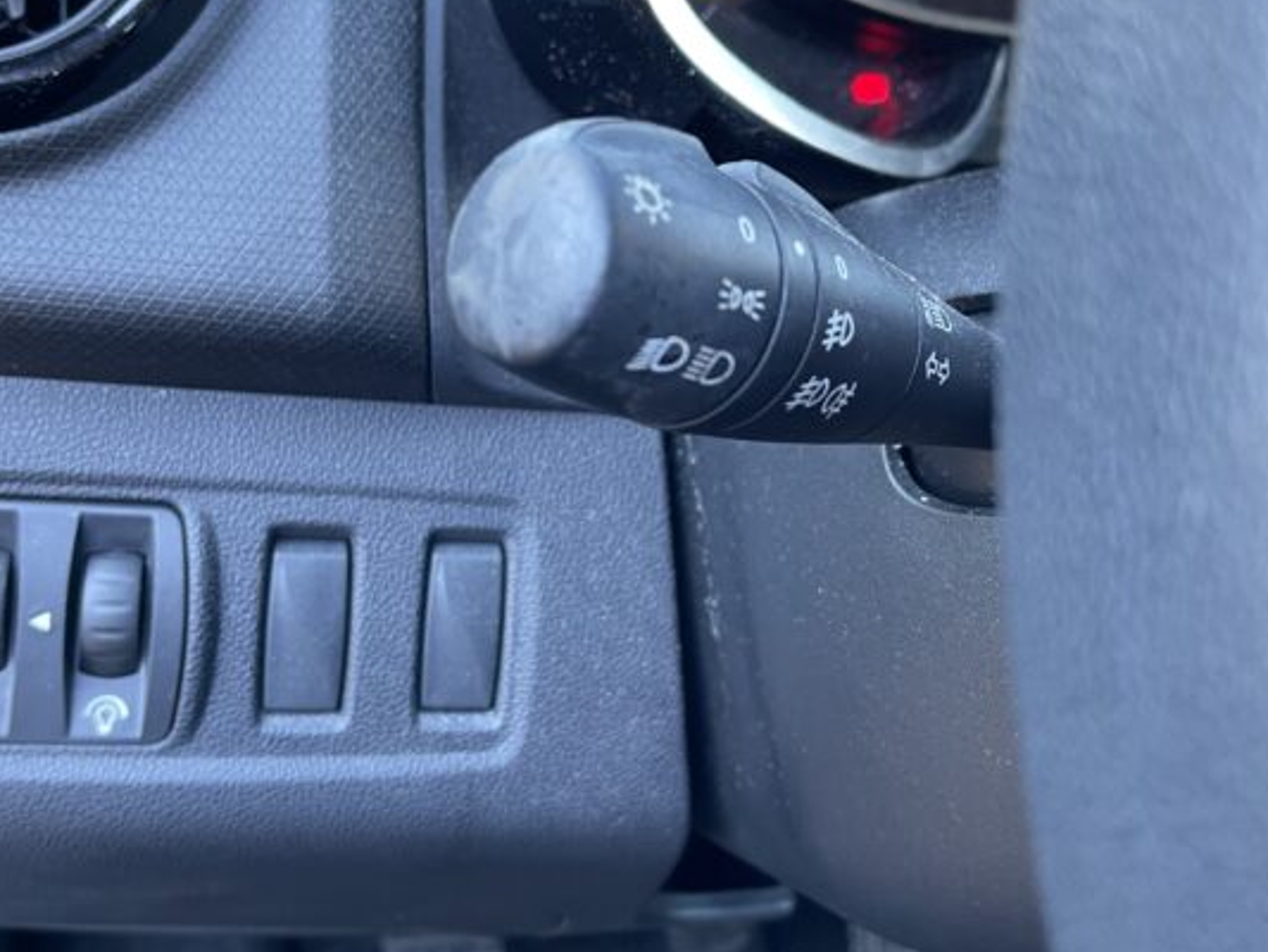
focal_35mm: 39
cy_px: 419
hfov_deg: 47.8
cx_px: 561
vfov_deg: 36.8
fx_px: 1429
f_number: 1.6
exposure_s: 1/60
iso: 125
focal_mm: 5.1
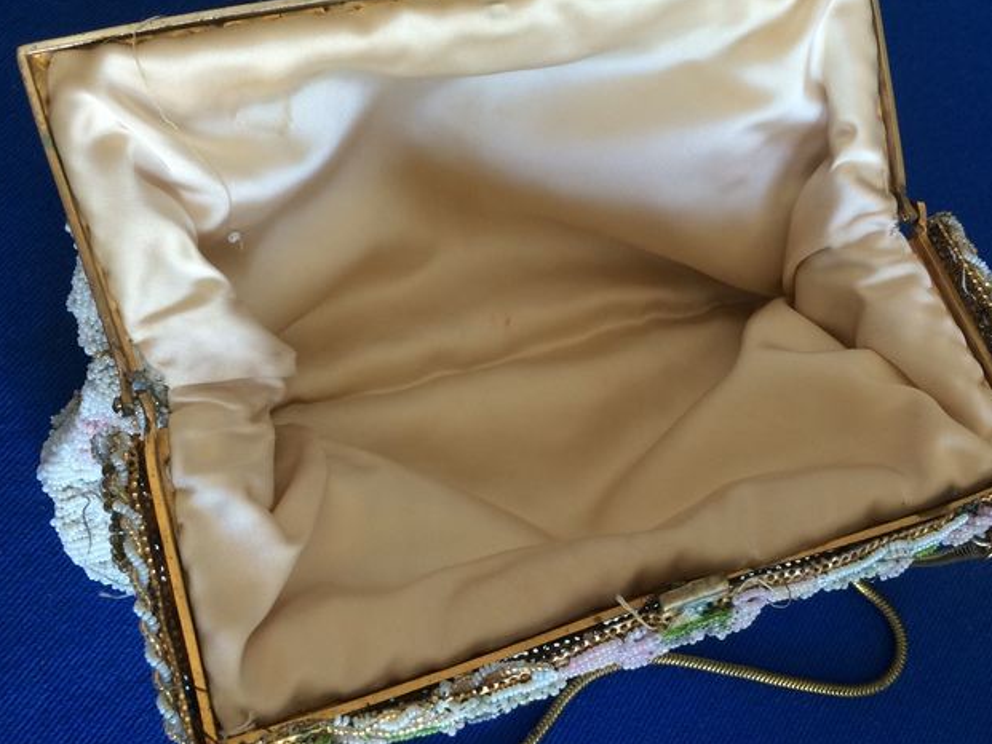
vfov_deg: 34.4
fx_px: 1204
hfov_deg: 44.5
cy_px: 379
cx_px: 597
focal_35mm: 42
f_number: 2.2
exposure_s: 1/30
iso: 80
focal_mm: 4.15
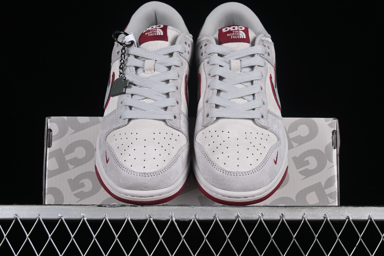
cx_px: 192
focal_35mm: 75
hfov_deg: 27.0
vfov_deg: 18.2
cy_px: 128
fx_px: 800
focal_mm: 50
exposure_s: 1/80
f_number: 8
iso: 160
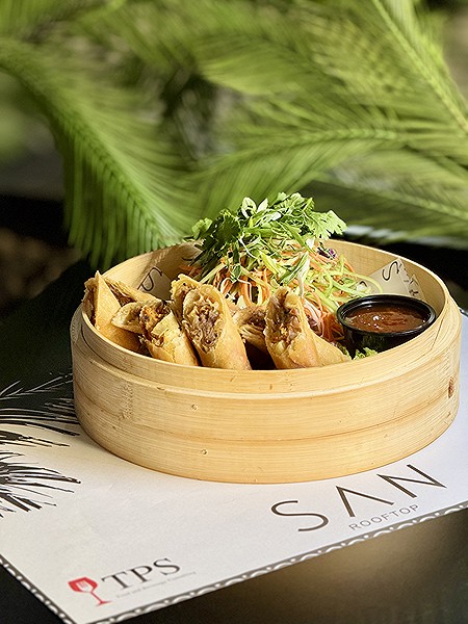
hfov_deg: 12.3
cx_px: 234
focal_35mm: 120
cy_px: 312
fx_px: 2163
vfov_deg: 16.4
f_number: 2.8
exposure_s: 1/100
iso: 400
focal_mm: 15.66
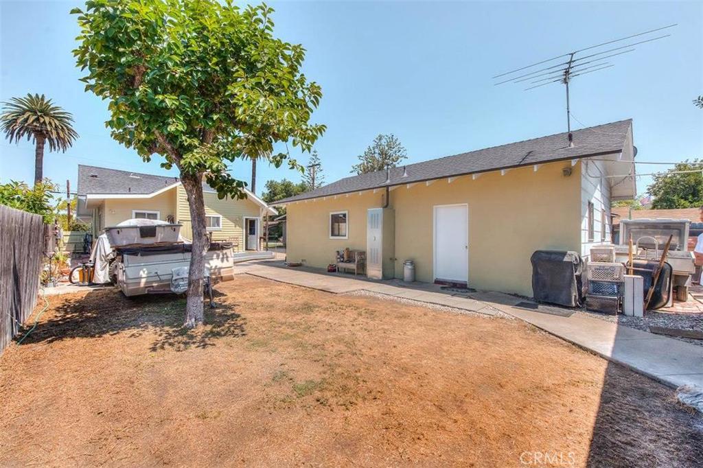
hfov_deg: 100.4
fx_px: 293
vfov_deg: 77.3
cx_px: 352
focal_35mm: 15
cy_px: 234
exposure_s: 1/800
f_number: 7.1
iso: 200
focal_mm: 15
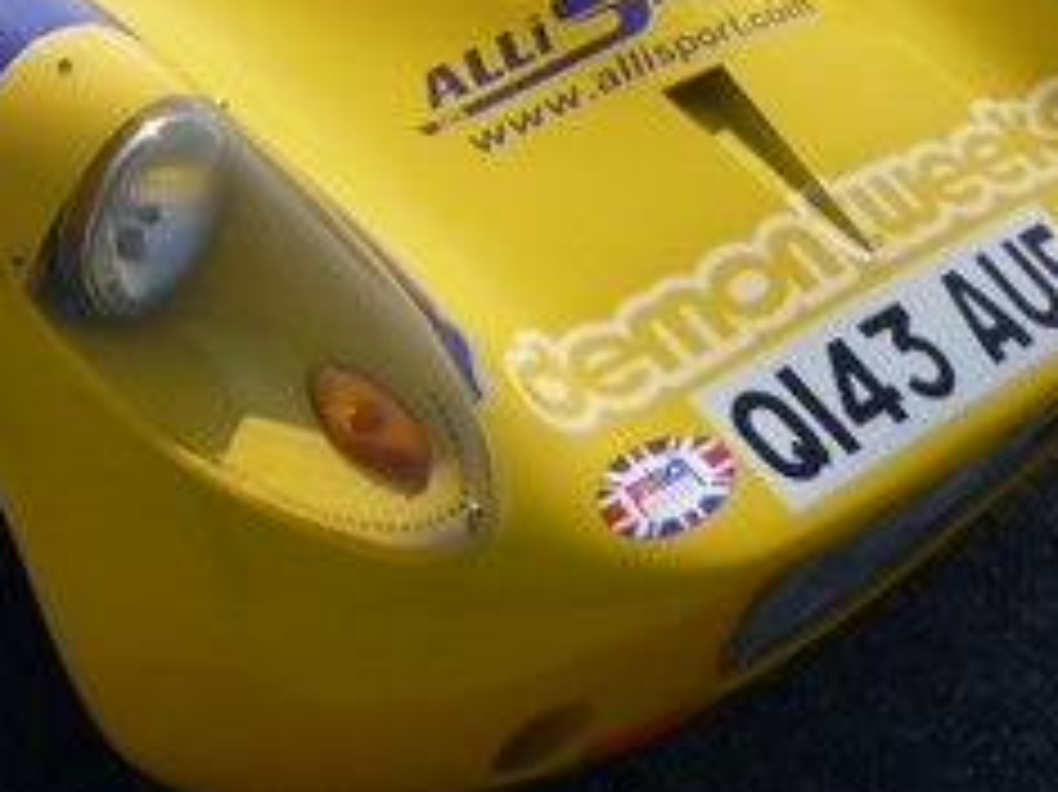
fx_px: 2749
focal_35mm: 90
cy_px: -153
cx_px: -113
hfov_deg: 20.7
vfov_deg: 15.8
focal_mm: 5.5
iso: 80
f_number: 8
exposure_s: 1/250
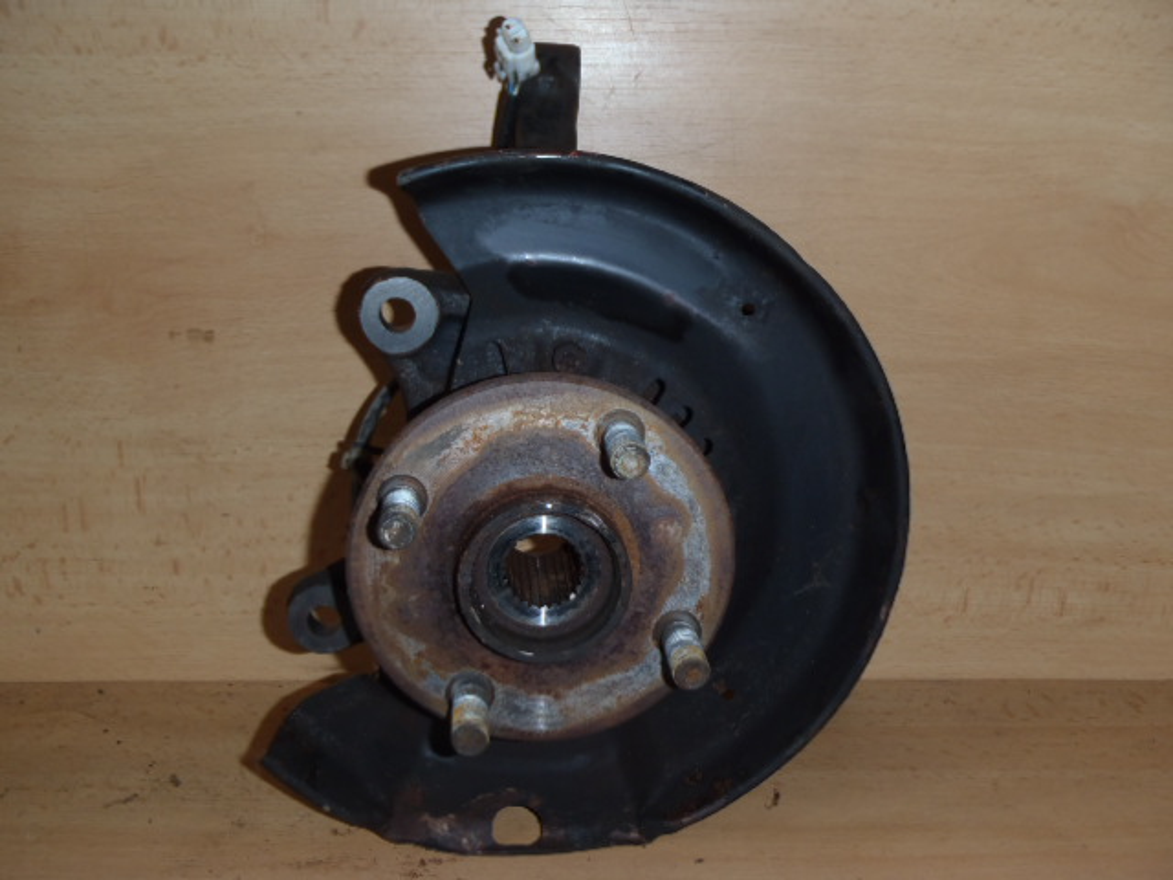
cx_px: 586
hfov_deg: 49.0
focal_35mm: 38
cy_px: 440
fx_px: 1288
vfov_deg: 37.7
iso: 100
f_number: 4.6
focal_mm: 6.83
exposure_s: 1/40
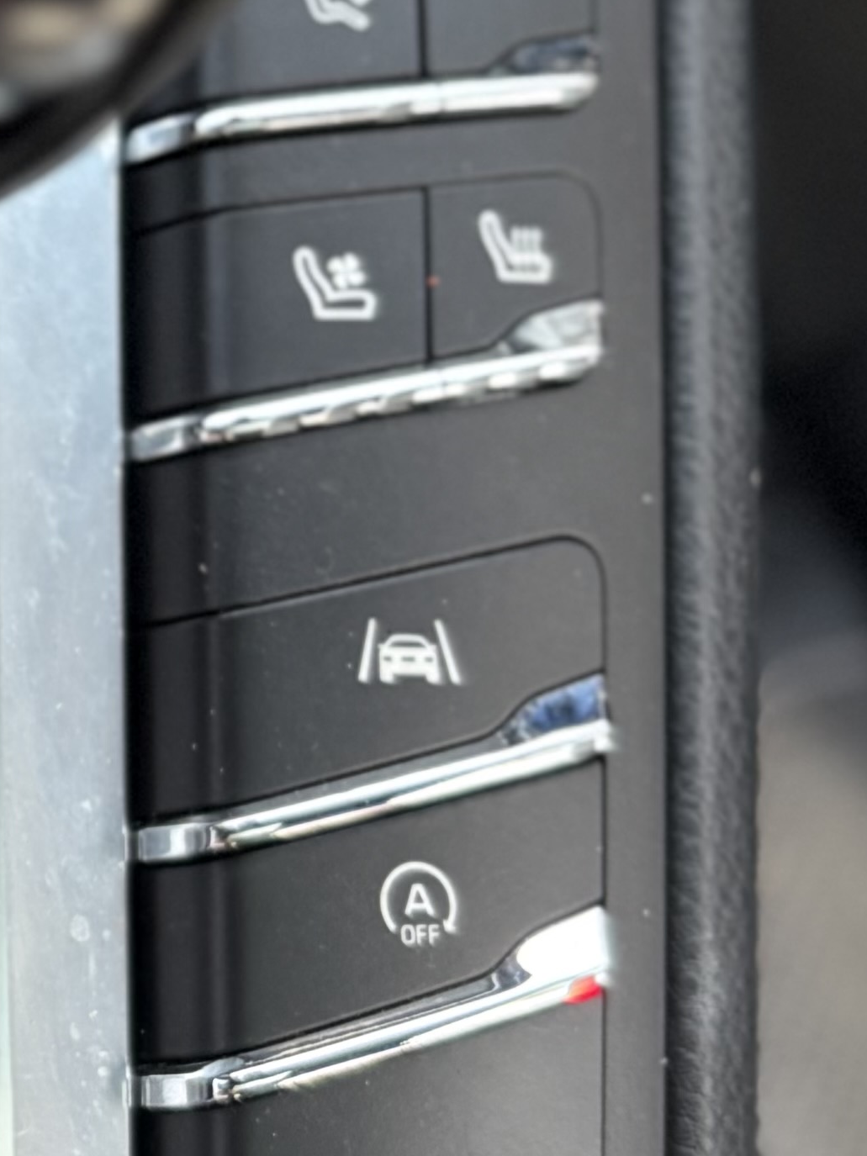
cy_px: 409
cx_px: -576
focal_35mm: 108
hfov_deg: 12.7
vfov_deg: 18.2
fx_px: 3607
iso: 160
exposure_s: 1/51
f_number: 1.6
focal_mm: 5.96
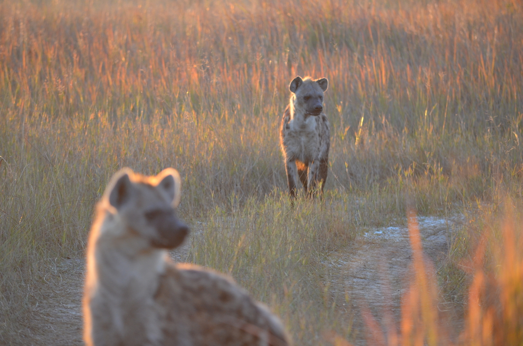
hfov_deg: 5.7
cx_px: 262
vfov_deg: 3.8
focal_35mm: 360
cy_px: 173
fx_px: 5220
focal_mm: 240
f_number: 5.3
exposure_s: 1/250
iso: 800
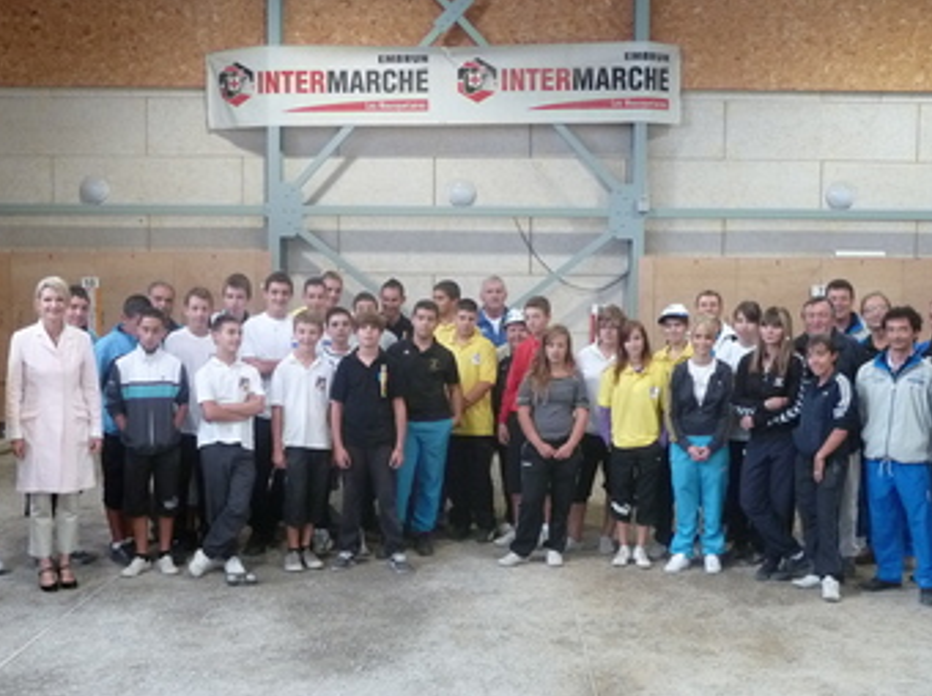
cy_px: 399
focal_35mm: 47
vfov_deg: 30.8
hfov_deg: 40.5
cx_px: 462
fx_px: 1264
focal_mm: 6.5
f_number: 3.6
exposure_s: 1/25
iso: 400
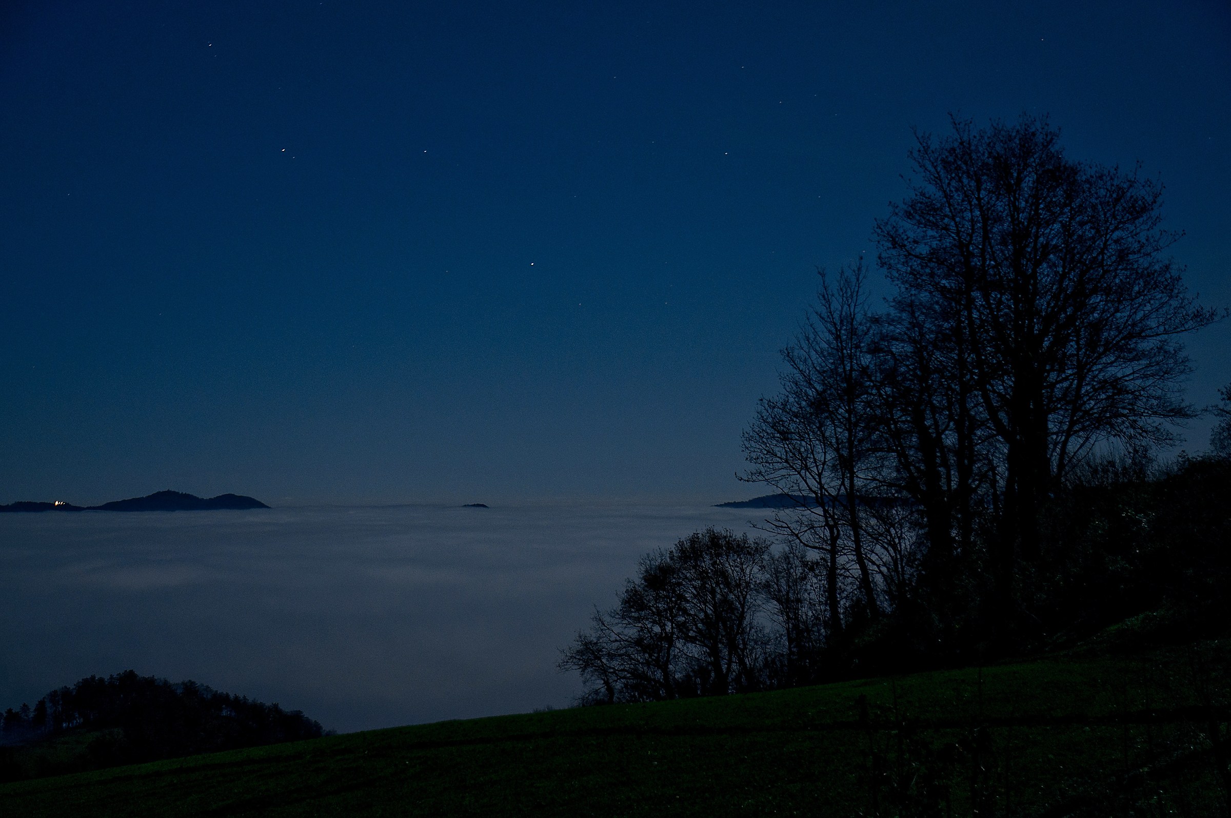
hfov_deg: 38.9
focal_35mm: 51
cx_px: 616
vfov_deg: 26.4
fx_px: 1742
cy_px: 409
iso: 200
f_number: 5
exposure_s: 8
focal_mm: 34
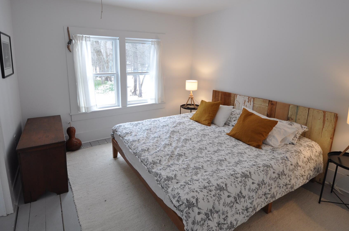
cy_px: 91
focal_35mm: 19
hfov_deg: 86.9
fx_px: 184
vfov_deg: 63.7
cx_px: 168
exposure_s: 1/80
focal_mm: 10
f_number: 4.5
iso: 400
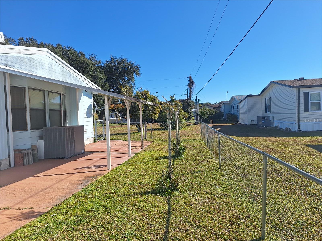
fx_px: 214
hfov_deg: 73.9
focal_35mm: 23
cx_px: 161
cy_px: 120
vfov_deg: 58.9
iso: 40
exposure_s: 1/3891
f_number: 1.8
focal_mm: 5.54
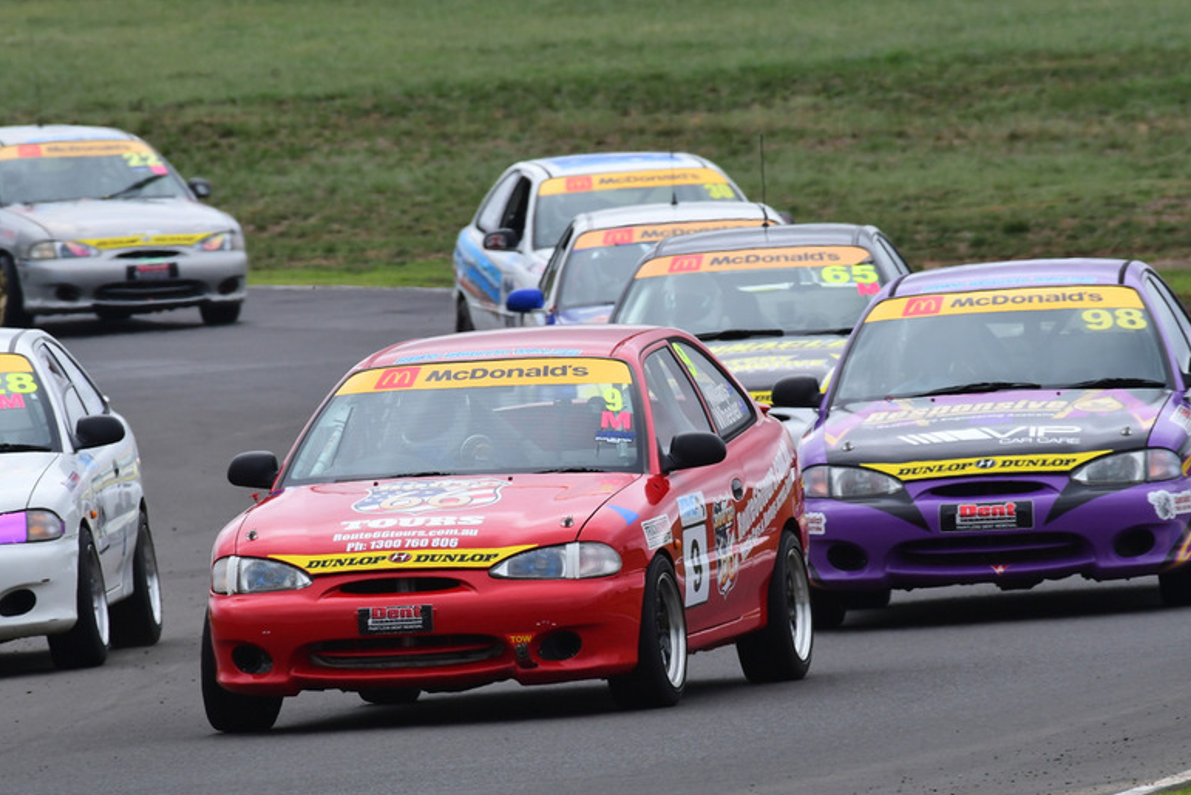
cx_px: 604
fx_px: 24726
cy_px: 404
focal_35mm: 747
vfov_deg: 1.8
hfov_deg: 2.8
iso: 640
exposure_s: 1/640
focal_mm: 480
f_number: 13
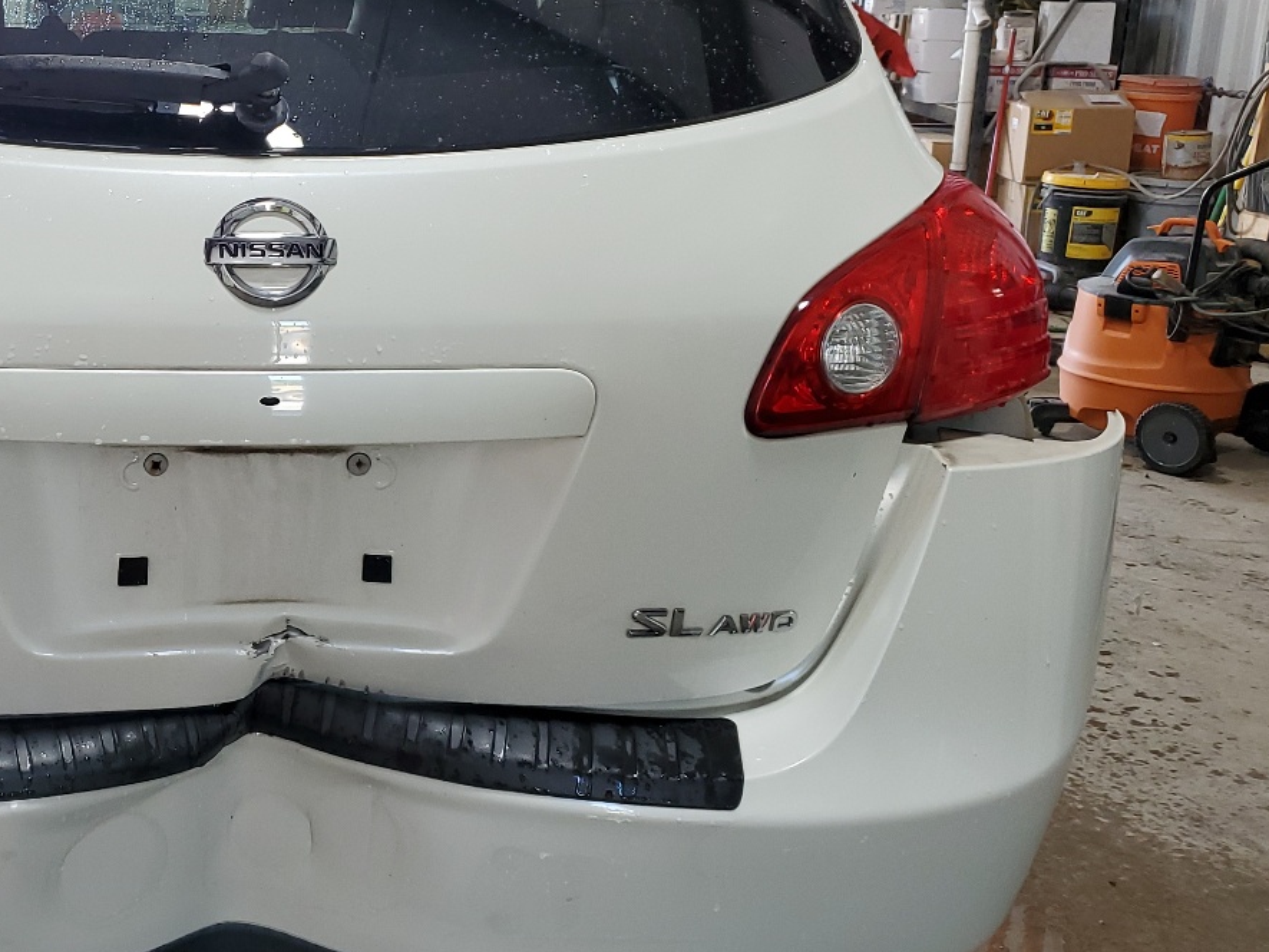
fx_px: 1723
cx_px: 189
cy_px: 396
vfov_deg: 30.8
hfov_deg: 38.3
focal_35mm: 47
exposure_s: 1/60.2
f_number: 1.5
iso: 60
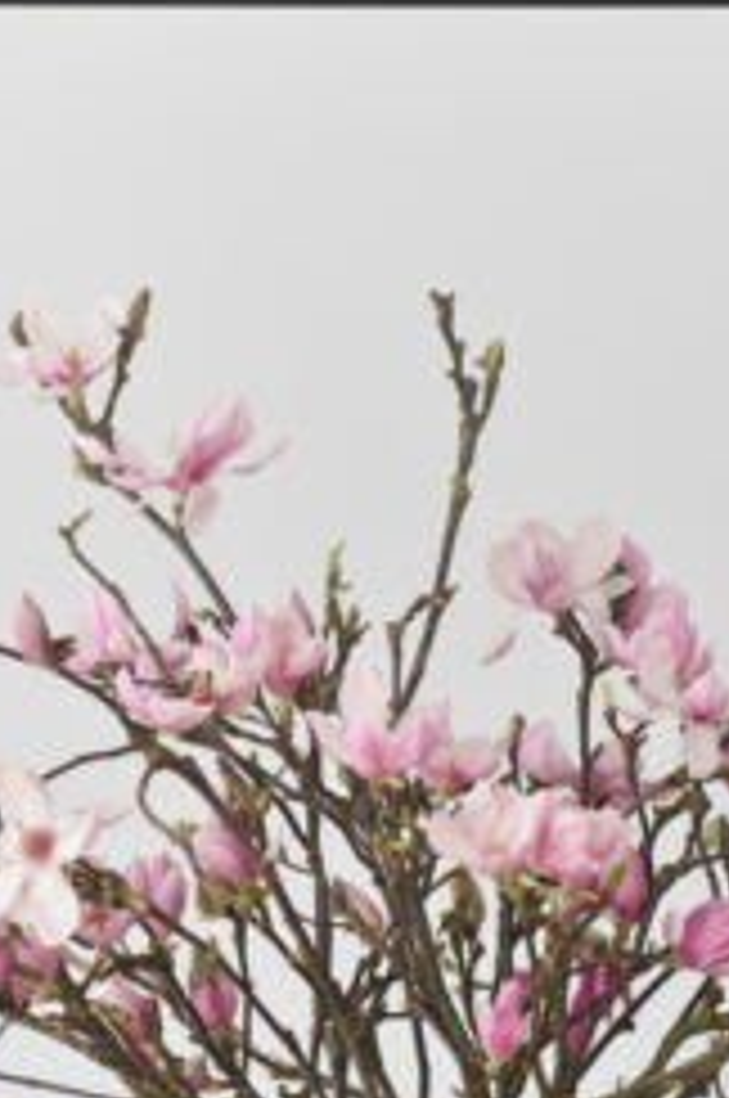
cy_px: 711
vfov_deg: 10.6
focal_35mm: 194
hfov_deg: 7.1
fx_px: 5909
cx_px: 554
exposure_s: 1/160
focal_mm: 105
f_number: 2.8
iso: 500
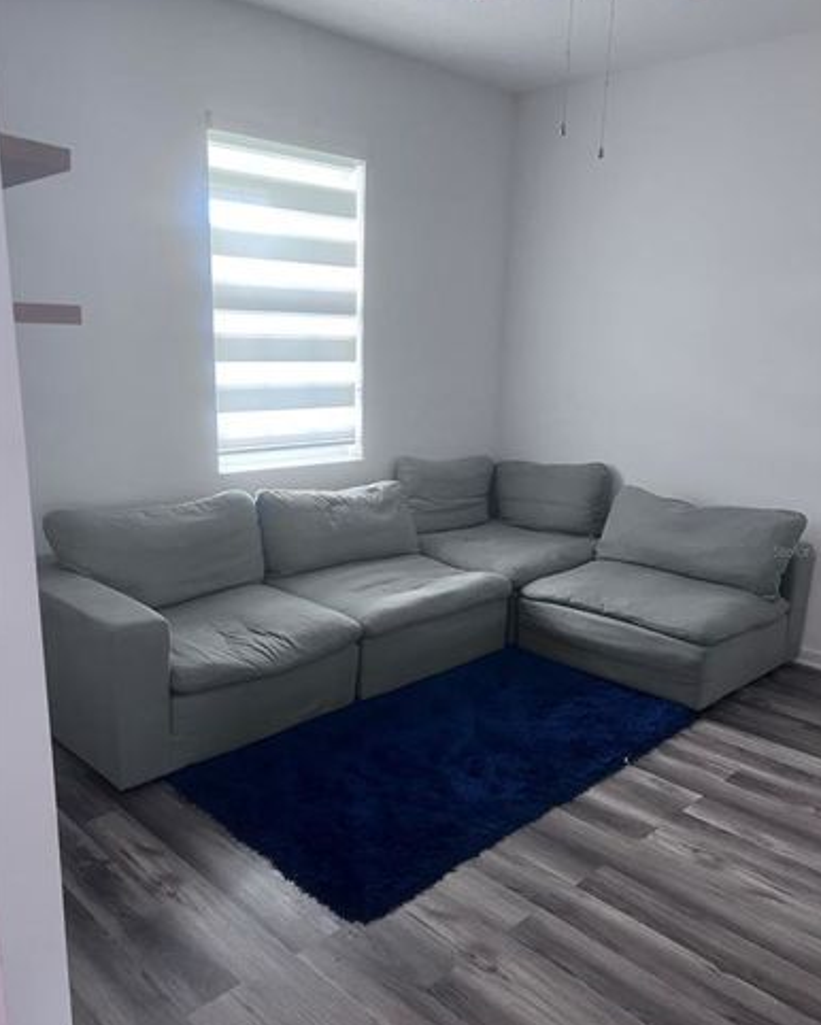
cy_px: 551
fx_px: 850
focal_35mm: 28
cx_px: 416
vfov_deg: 62.1
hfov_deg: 51.6
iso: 250
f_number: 1.5
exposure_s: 1/60
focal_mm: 5.7
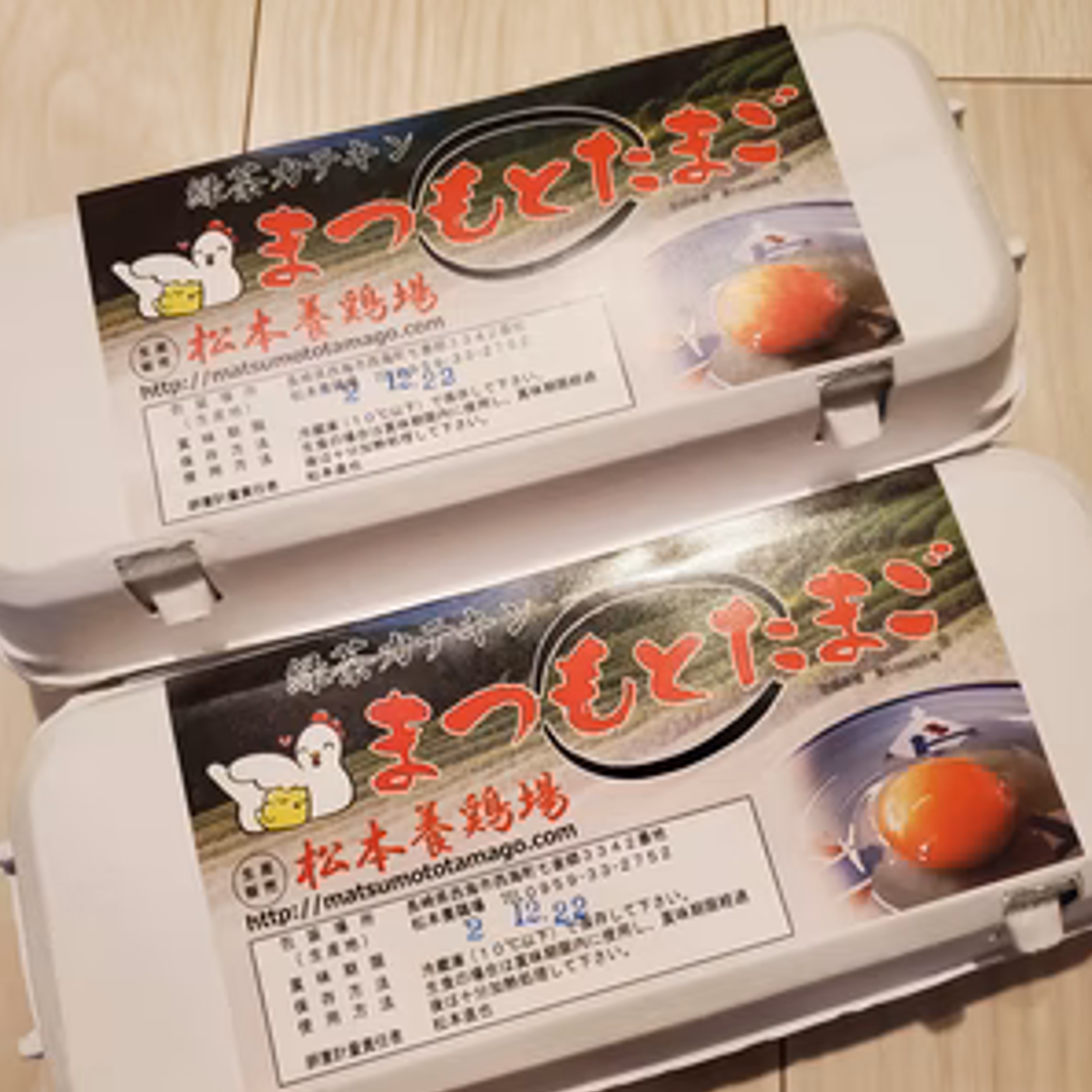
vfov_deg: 52.5
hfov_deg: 52.5
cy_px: 537
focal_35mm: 31
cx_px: 548
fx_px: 1106
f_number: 1.5
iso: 320
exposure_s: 1/50
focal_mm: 4.3
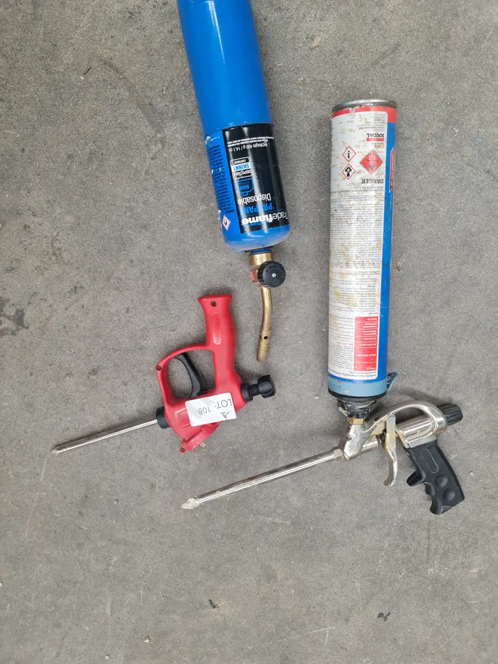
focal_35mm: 25
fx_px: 480
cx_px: 249
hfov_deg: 54.9
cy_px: 332
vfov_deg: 69.4
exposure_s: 1/120
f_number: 1.8
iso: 160
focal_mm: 7
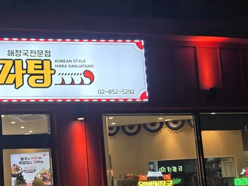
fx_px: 373
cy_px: 142
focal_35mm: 52
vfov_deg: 27.6
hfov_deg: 32.4
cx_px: -24
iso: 25
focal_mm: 6.3
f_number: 1.7
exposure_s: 1/60
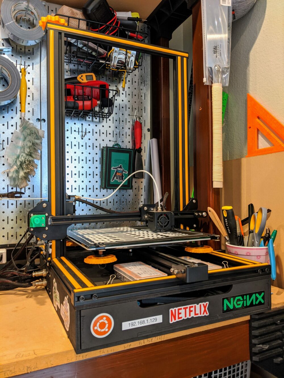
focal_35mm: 27
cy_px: 189
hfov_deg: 51.4
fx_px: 295
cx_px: 142
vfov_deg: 65.3
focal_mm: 4.44
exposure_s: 1/24
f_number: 1.8
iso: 110
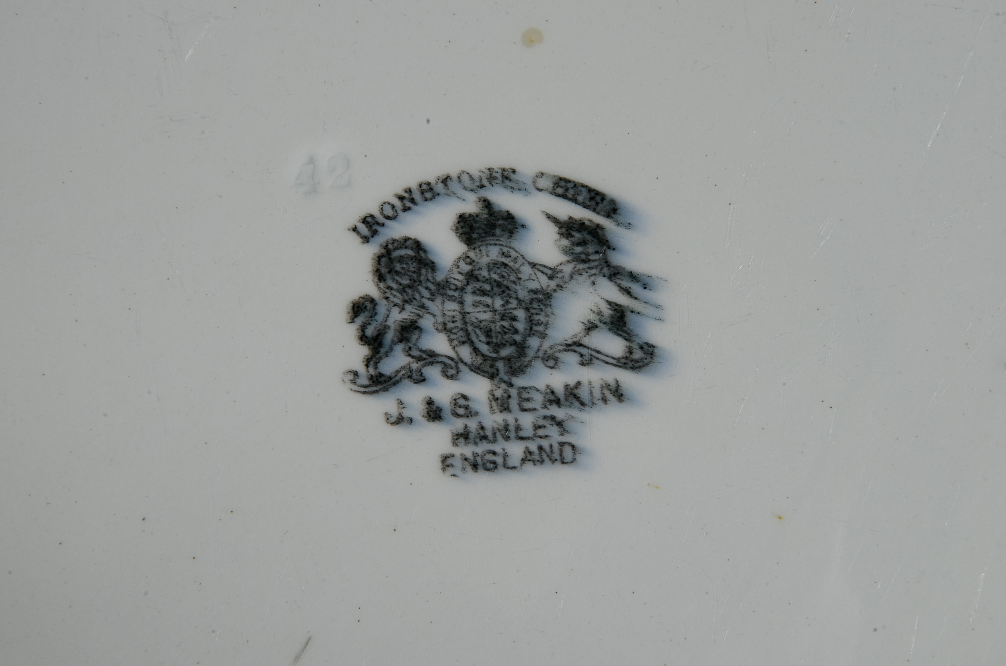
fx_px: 4392
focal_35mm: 158
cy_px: 333
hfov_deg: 13.1
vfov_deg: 8.7
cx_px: 503
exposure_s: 1/125
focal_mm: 105
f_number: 22
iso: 100
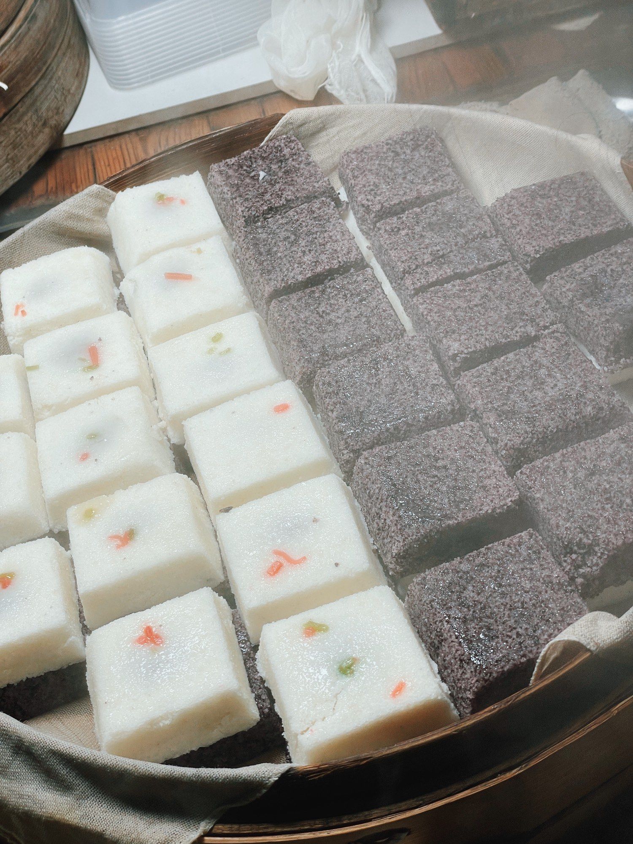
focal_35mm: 52
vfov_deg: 36.8
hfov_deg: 28.0
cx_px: 316
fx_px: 1268
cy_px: 422
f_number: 2
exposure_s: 1/130
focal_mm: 6
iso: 25
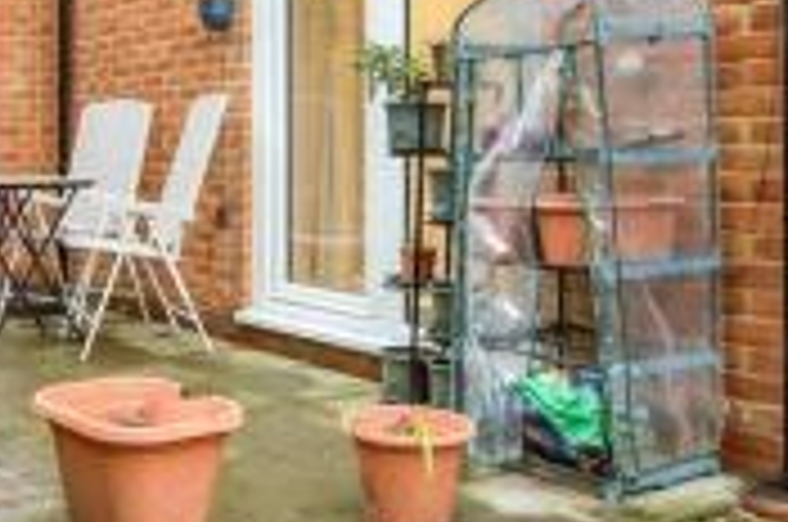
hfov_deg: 39.0
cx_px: 171
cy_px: 142
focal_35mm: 49
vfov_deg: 27.1
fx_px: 1071
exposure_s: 1/2
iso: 160
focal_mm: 12
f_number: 8
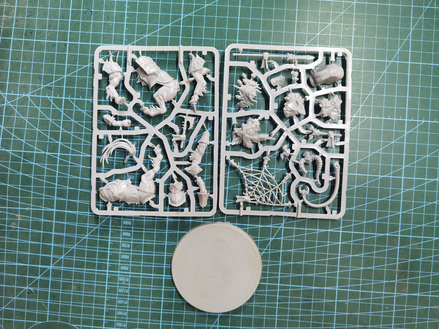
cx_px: 220
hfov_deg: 65.3
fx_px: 342
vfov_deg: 51.3
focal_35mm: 27
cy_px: 164
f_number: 1.9
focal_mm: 6.71
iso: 320
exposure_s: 1/50
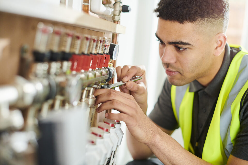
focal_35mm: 50
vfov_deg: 27.0
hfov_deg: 39.6
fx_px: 344
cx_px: 124
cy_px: 82
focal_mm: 50
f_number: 2.8
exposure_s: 1/100
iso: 320
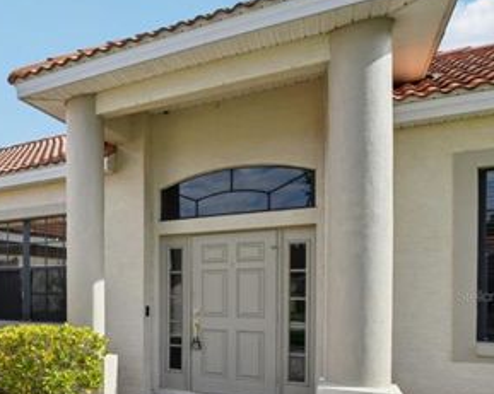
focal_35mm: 32
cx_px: -78
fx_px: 468
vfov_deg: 44.2
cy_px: 296
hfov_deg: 41.3
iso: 400
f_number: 8
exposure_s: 1/640
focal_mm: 14
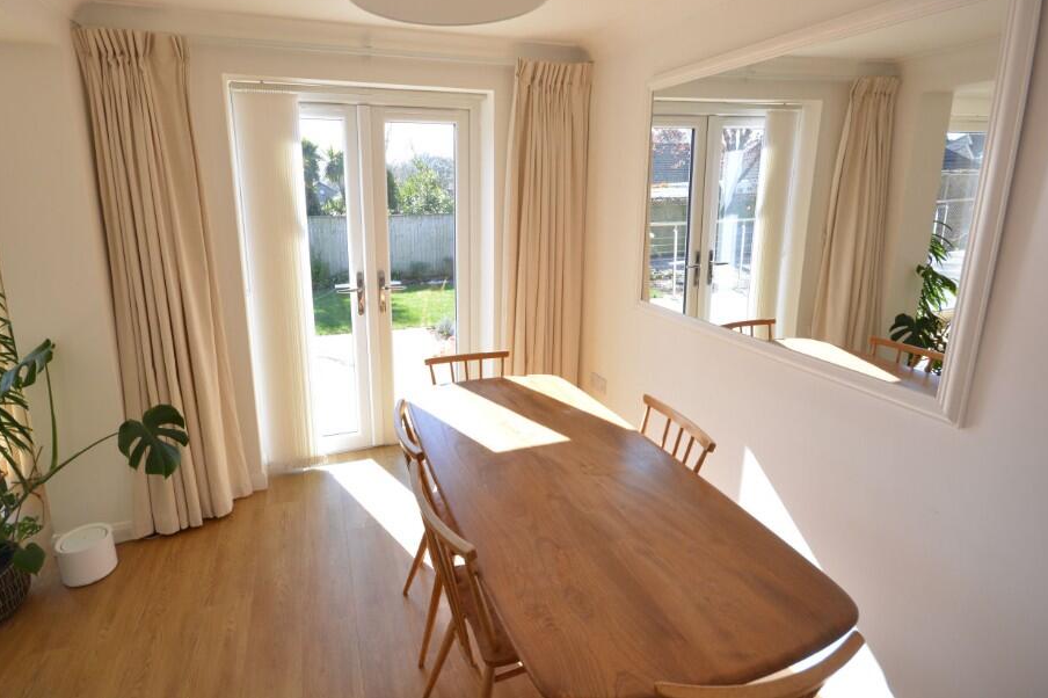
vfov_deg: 70.1
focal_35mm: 17
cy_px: 304
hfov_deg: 93.1
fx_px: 495
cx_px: 478
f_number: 8
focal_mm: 10
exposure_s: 1/125
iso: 400
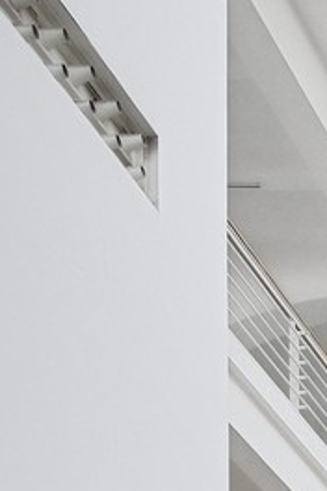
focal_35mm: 121
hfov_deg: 9.4
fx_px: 1648
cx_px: 912
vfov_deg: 12.9
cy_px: 1185
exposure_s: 1/80
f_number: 8
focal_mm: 20
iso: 400
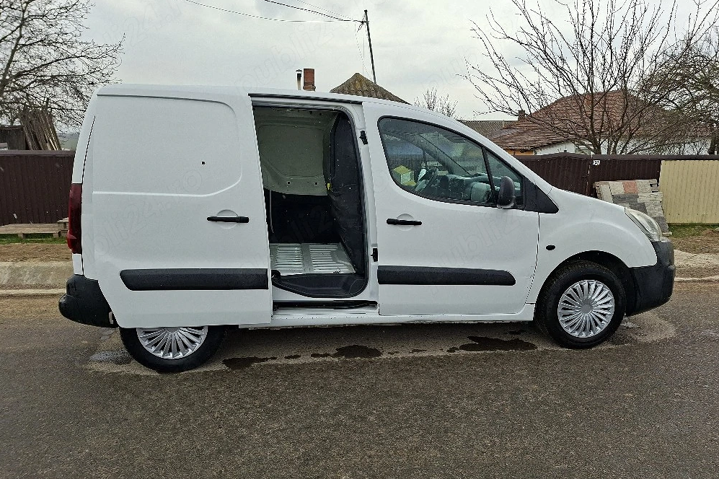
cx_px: 359
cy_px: 233
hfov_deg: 73.8
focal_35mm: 24
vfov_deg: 53.1
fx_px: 479
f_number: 1.8
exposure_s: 1/1429
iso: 50
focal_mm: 5.54
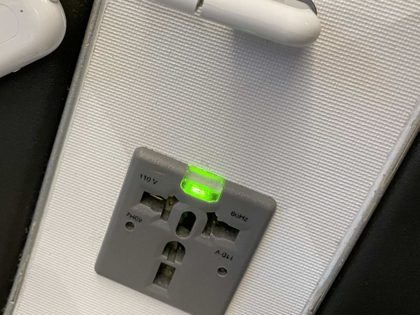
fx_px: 461
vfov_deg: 37.0
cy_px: 88
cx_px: 122
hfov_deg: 47.7
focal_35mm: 38
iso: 400
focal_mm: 4.2
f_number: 1.6
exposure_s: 1/60
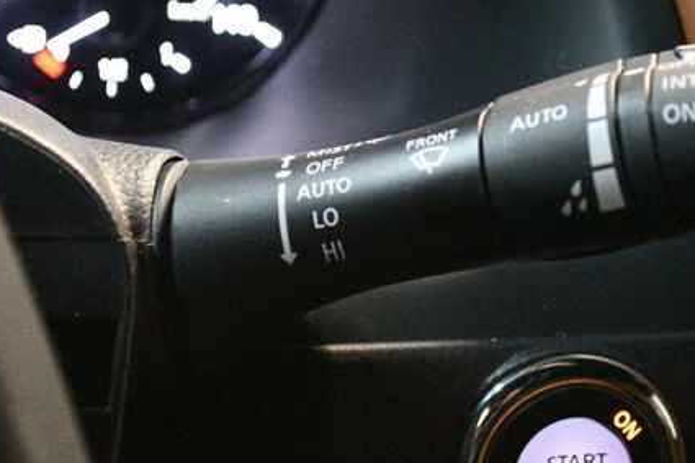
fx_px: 1949
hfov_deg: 20.2
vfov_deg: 13.5
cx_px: 425
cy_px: 162
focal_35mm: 101
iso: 12800
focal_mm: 45
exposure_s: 1/50
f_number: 5.3
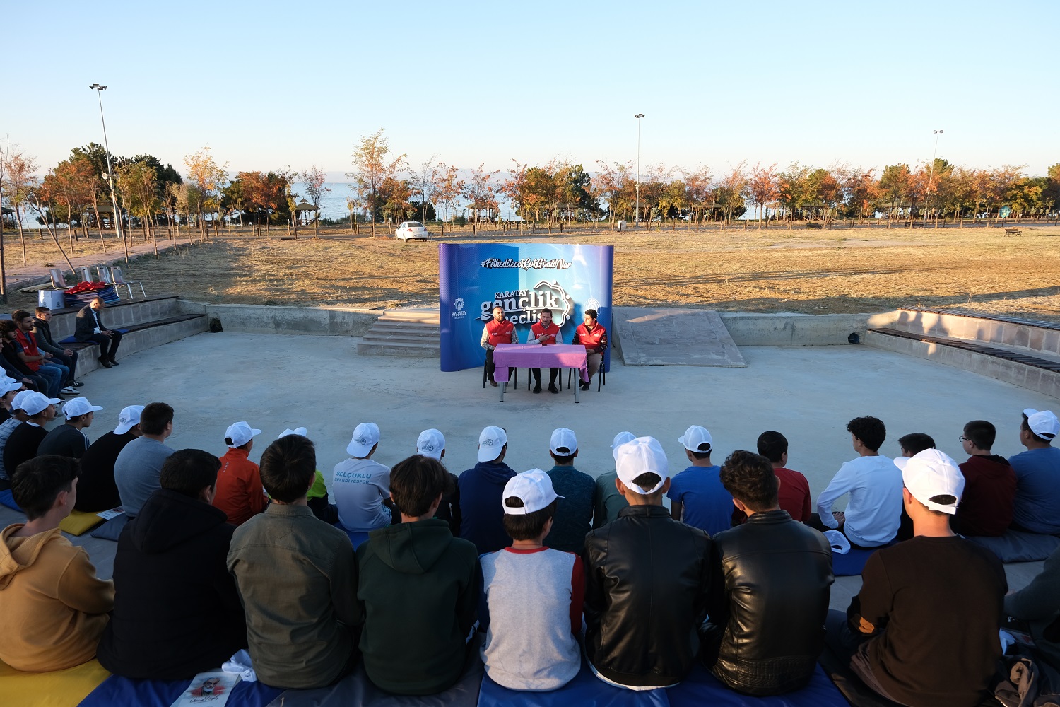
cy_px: 354
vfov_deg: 53.1
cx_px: 530
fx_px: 707
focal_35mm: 24
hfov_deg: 73.7
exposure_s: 1/200
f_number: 4.5
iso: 250
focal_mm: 16
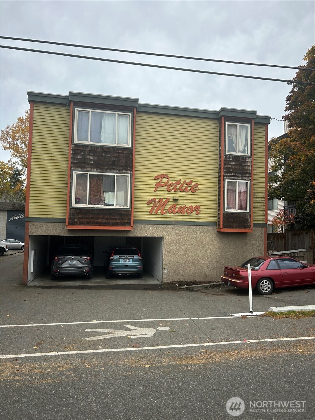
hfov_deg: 53.1
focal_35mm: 26
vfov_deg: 67.3
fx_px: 315
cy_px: 210
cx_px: 158
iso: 50
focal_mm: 5.7
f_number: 1.5
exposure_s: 1/803
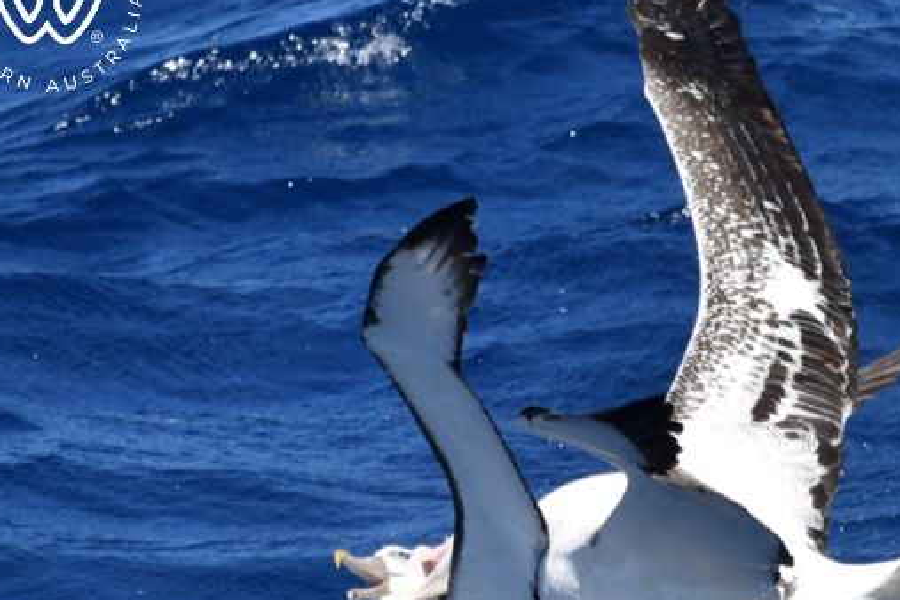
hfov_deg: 2.2
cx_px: 653
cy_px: 368
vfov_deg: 1.5
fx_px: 23673
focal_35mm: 947
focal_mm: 600
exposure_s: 1/8000
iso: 1250
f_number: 6.3
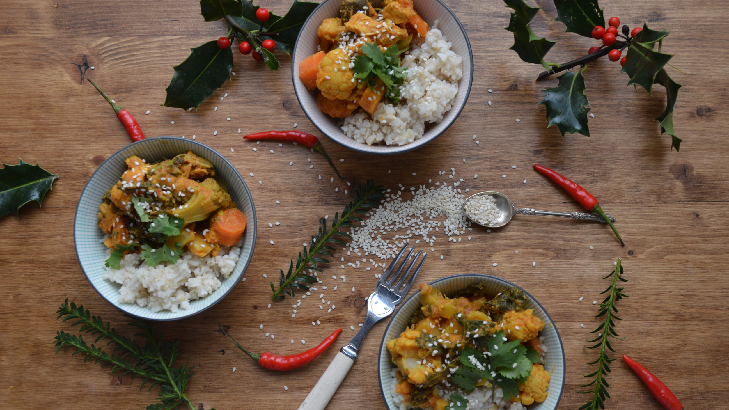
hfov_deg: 44.1
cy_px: 228
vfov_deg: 25.7
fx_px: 900
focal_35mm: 47
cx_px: 369
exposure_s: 1/125
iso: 280
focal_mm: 29
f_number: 5.6
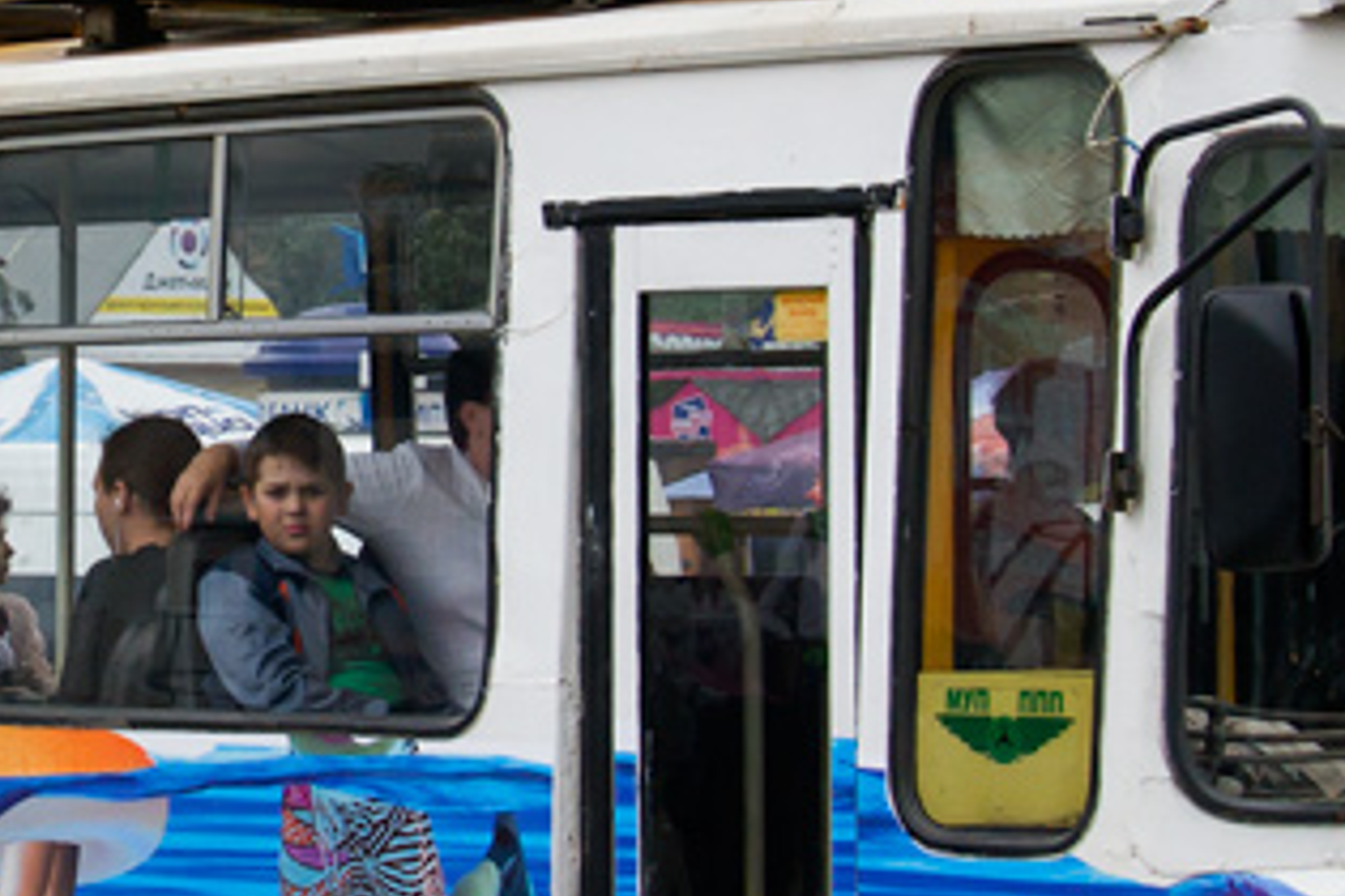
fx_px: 6837
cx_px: -51
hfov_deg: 11.1
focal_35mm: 183
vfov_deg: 7.5
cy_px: 209
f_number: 6.3
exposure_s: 1/640
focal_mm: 32
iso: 200
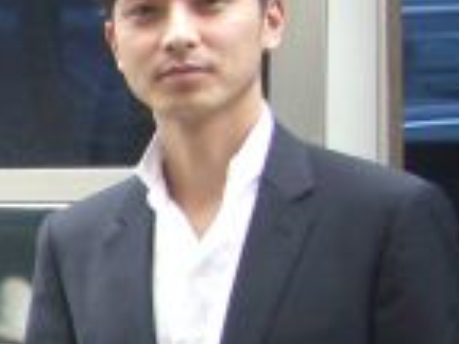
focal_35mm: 169
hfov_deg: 10.9
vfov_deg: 8.7
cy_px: 379
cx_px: -386
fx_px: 2241
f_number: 2.8
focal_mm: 7.9
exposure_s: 1/100
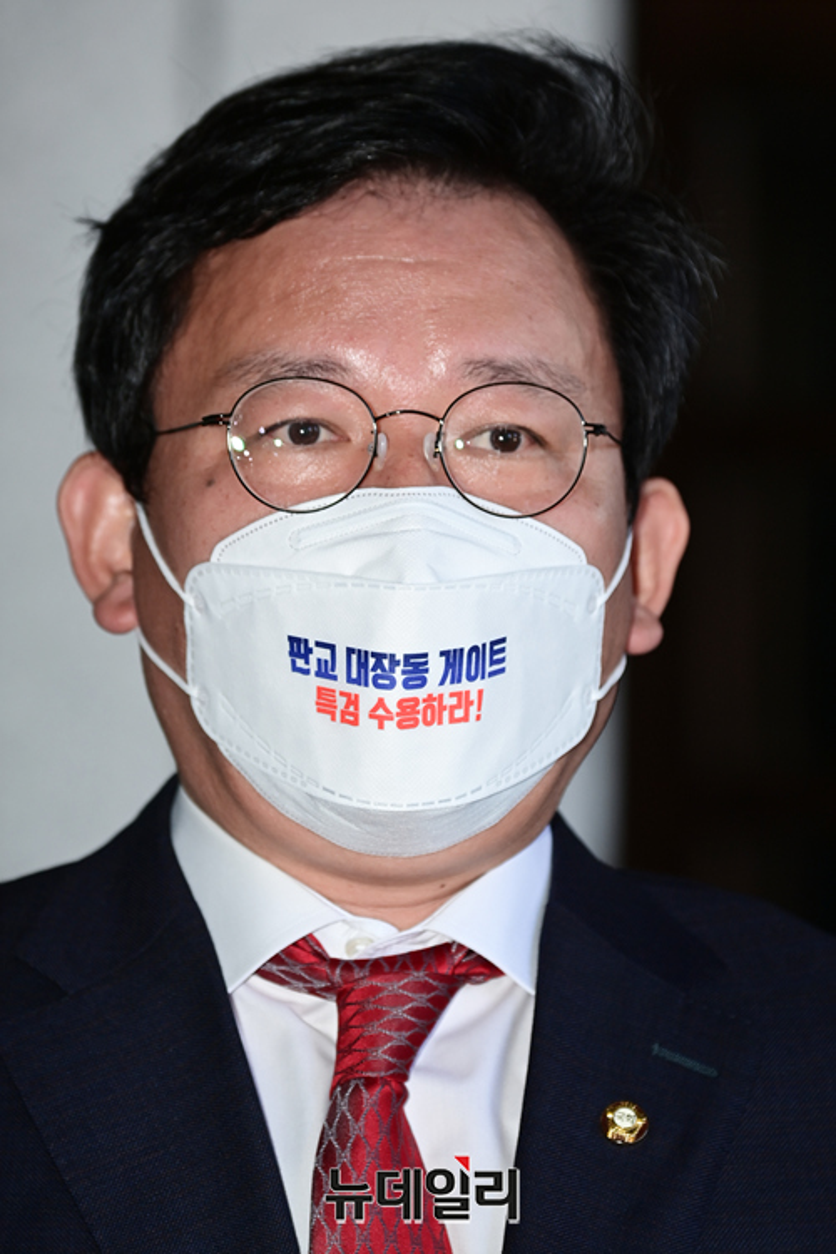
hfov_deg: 5.5
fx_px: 8708
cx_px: 418
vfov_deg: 8.2
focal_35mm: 250
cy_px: 627
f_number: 5.6
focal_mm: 250
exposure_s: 1/250
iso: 500
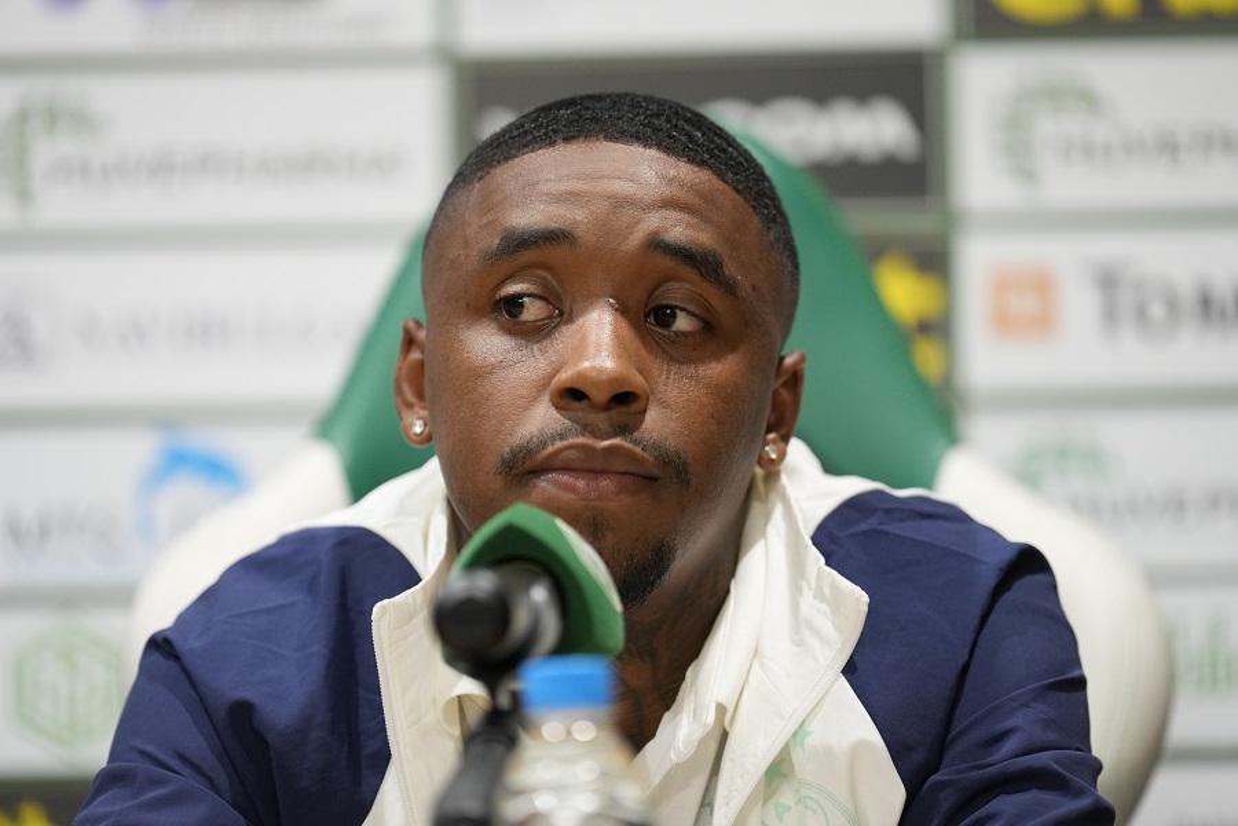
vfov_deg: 6.9
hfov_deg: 10.3
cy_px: 413
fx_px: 6877
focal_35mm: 200
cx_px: 619
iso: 2500
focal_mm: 200
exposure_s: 1/250
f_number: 2.8
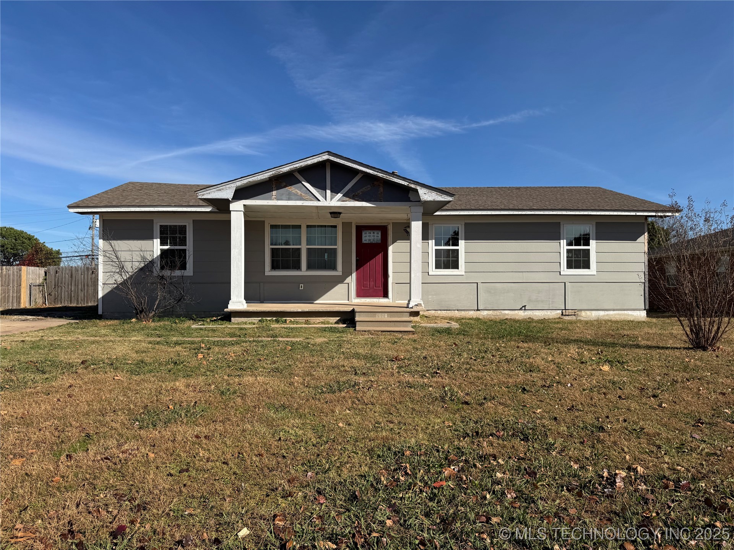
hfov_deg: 71.6
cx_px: 367
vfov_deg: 56.8
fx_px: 509
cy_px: 275
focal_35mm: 24
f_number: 1.78
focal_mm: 6.76
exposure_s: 1/5814
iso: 80
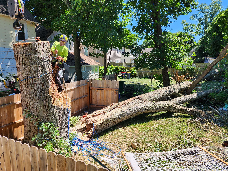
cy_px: 86
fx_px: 151
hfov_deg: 73.9
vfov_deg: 58.9
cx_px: 114
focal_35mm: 23
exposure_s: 1/539
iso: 12
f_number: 1.8
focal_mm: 6.4
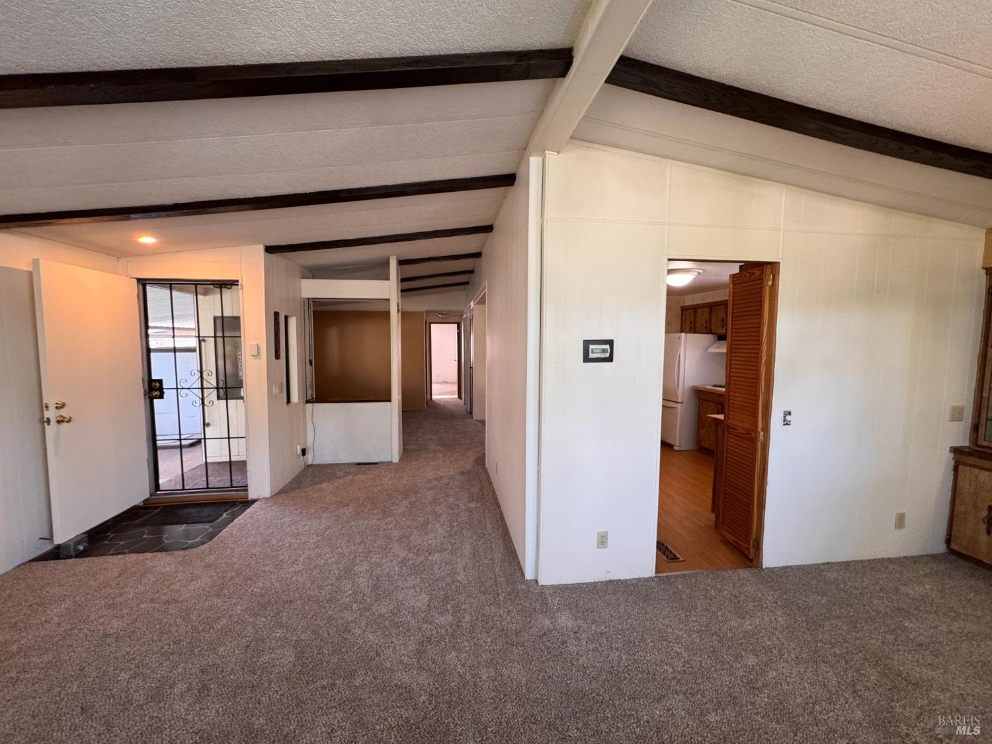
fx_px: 401
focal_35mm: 14
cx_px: 496
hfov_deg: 102.1
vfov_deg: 85.7
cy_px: 372
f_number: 2.2
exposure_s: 1/60
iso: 200
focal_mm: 2.22
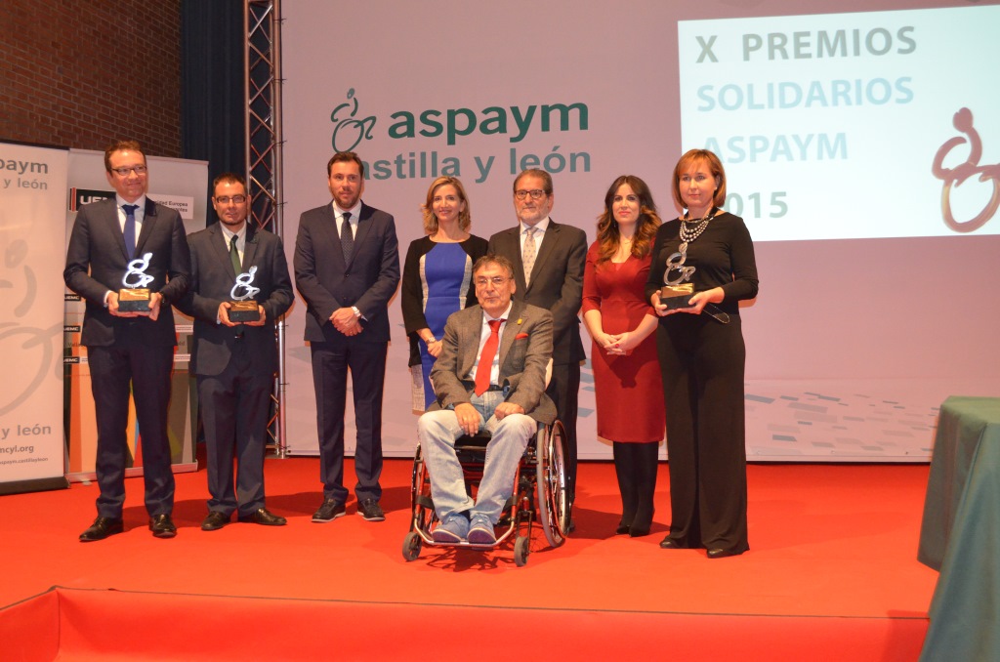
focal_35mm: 39
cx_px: 500
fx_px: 1081
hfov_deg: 49.6
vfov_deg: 34.1
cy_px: 331
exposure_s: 1/60
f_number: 4.2
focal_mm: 26
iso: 3200
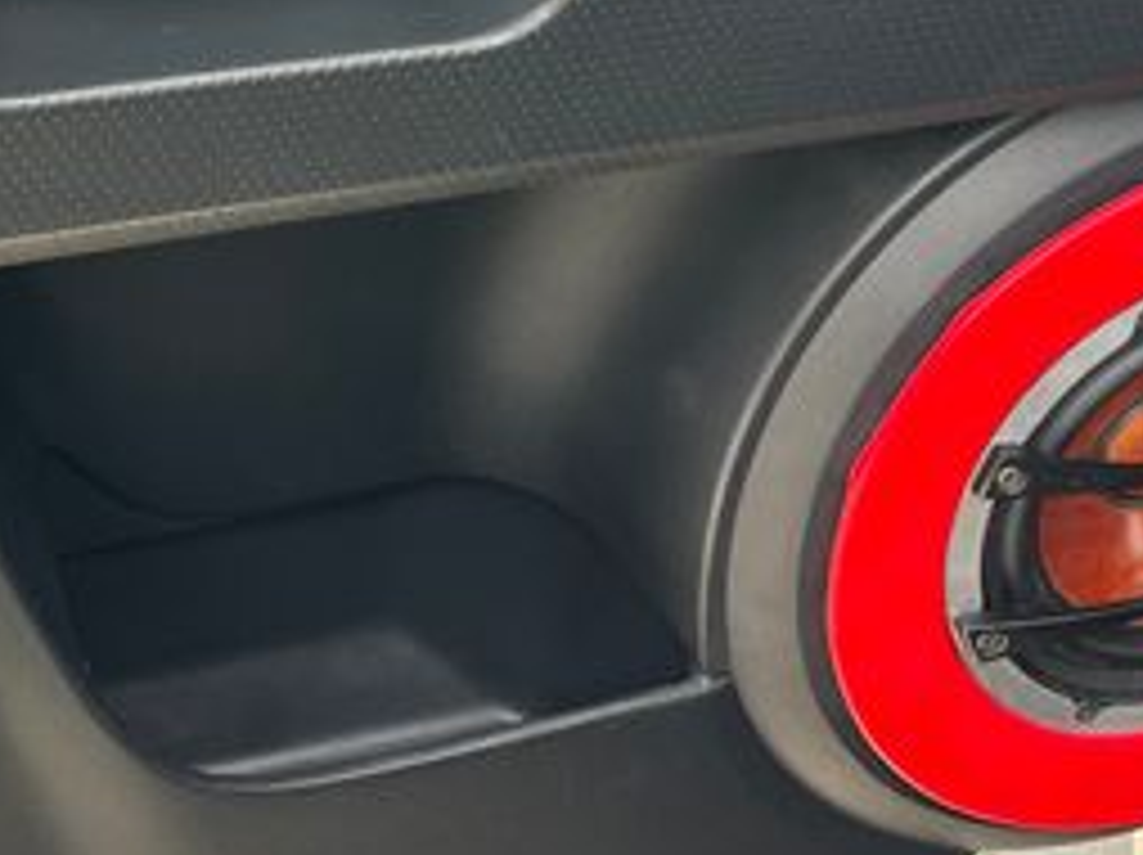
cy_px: -130
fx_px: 3464
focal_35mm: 105
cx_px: 54
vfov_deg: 13.7
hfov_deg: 18.3
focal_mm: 5.1
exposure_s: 1/122
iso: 40
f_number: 1.6
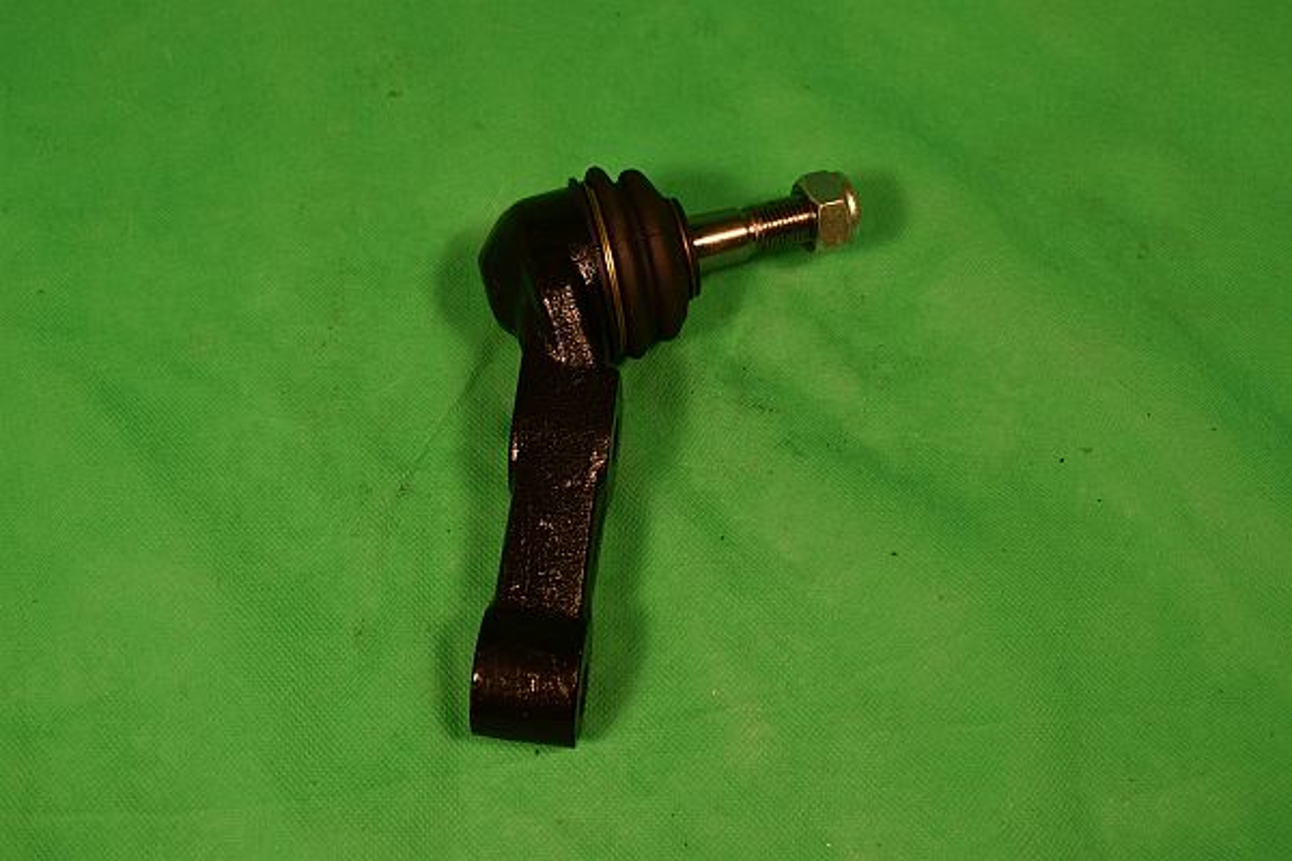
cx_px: 646
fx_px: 1292
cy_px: 430
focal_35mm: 36
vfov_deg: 36.9
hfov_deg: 53.1
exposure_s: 1/250
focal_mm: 24
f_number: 8
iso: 250
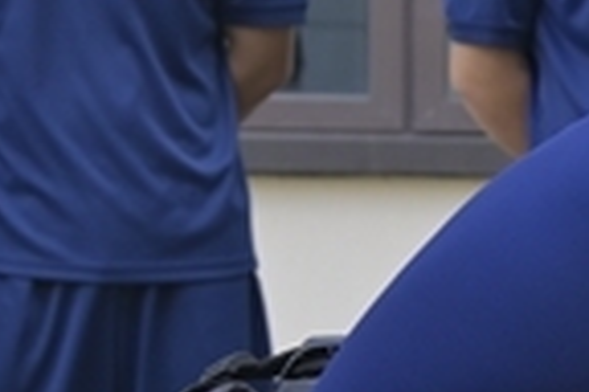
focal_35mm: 239
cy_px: 382
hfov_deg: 8.0
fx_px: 3910
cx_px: 1374
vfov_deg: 5.7
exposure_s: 1/125
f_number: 5.3
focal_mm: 43
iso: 200
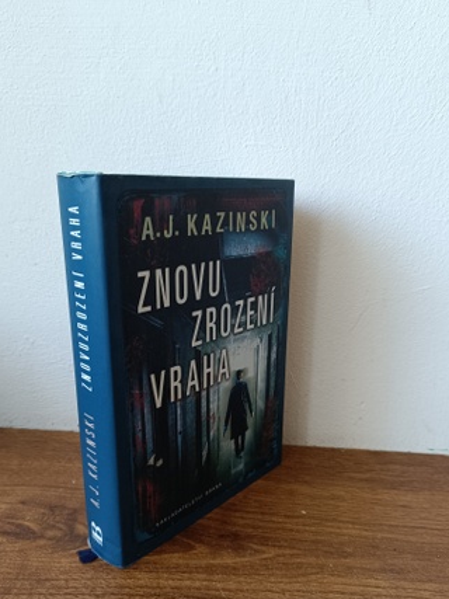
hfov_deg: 51.3
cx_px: 229
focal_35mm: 27
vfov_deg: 65.2
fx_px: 467
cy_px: 323
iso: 508
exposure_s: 1/101
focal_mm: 5.59
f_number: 1.88
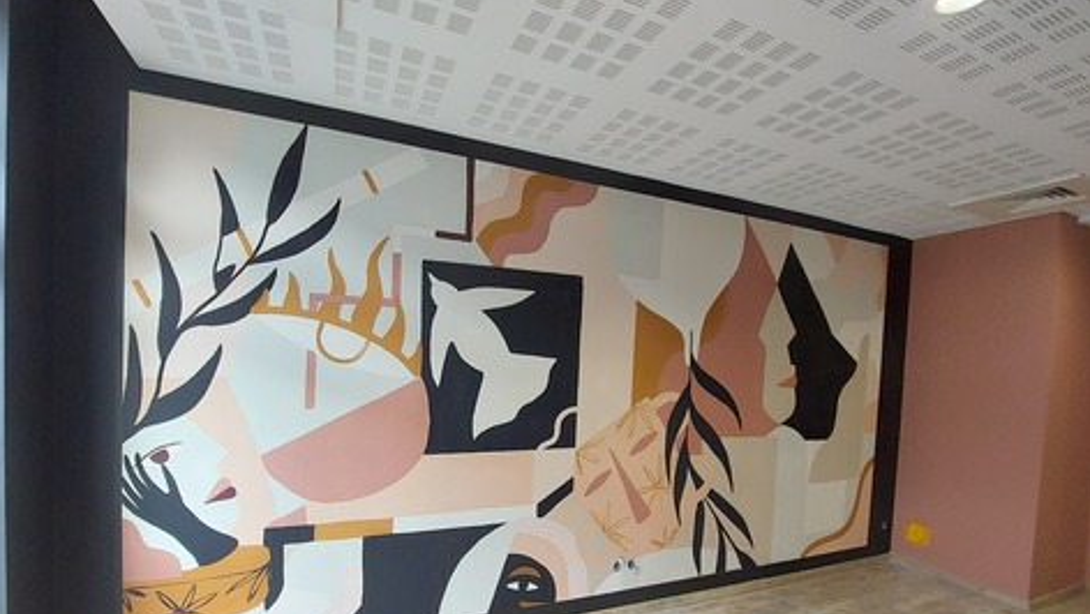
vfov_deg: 69.7
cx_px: 517
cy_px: 377
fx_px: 434
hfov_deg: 102.9
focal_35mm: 15
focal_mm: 1.74
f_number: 2.2
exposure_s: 1/50
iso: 100
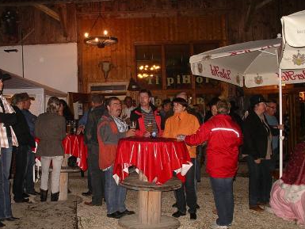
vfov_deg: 30.3
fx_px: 423
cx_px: 112
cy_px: 112
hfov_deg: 39.4
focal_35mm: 48
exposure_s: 1/40
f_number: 2.8
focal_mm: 7.8
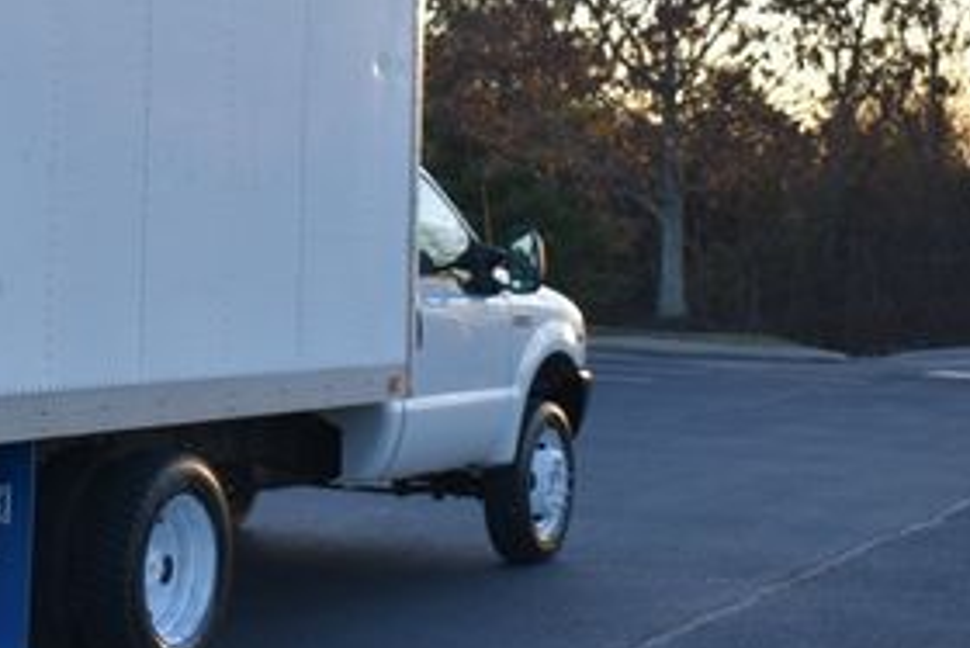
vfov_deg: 15.2
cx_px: -69
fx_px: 2399
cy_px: 99
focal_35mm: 89
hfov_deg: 21.8
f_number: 5.6
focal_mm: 26
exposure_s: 1/250
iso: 250
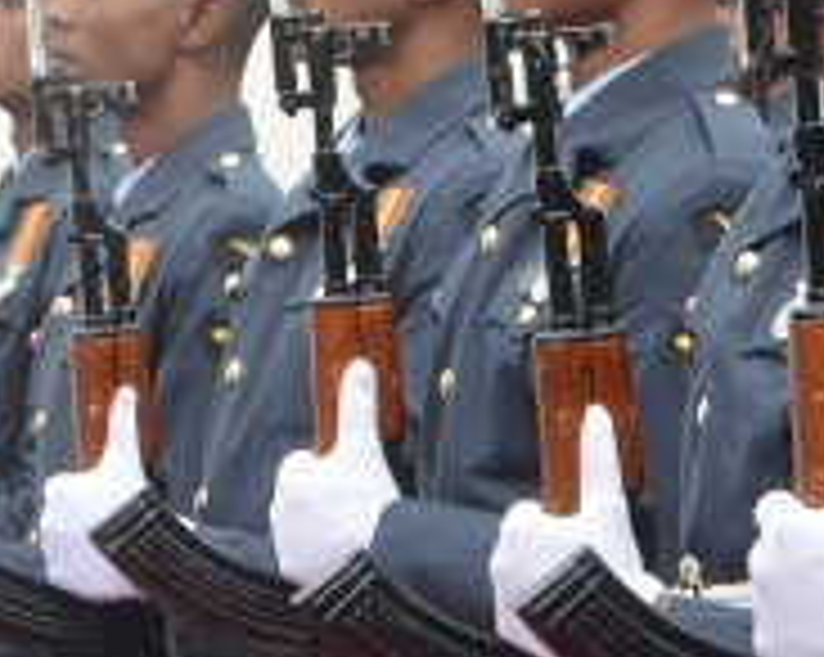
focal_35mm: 369
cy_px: 254
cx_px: 14
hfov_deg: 5.2
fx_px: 8989
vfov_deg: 4.2
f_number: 9
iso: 250
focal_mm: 80
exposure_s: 1/125
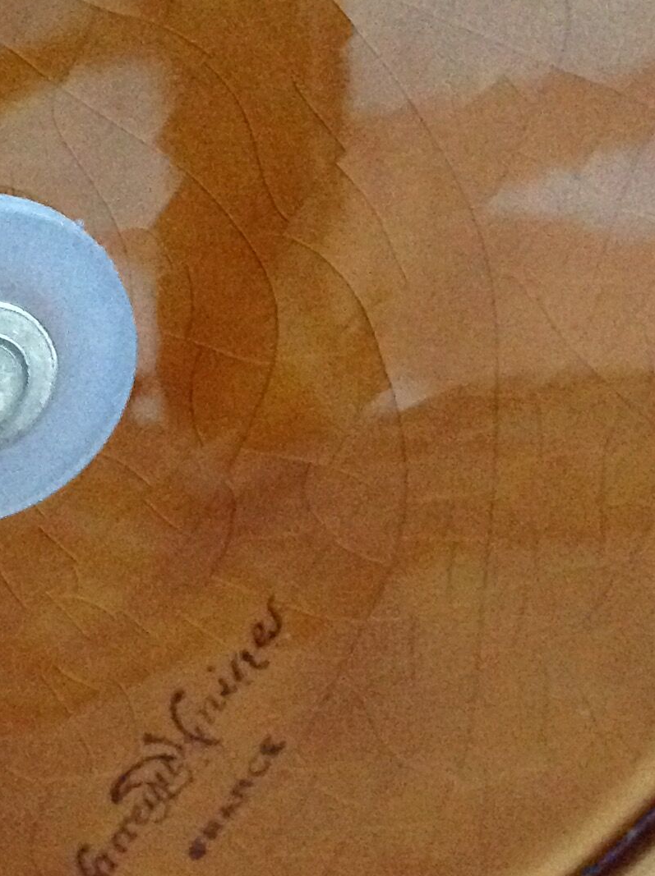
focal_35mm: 85
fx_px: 2150
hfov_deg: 17.2
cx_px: 136
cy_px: 666
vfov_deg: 22.8
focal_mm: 4.28
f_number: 2.4
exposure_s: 1/15
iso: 800
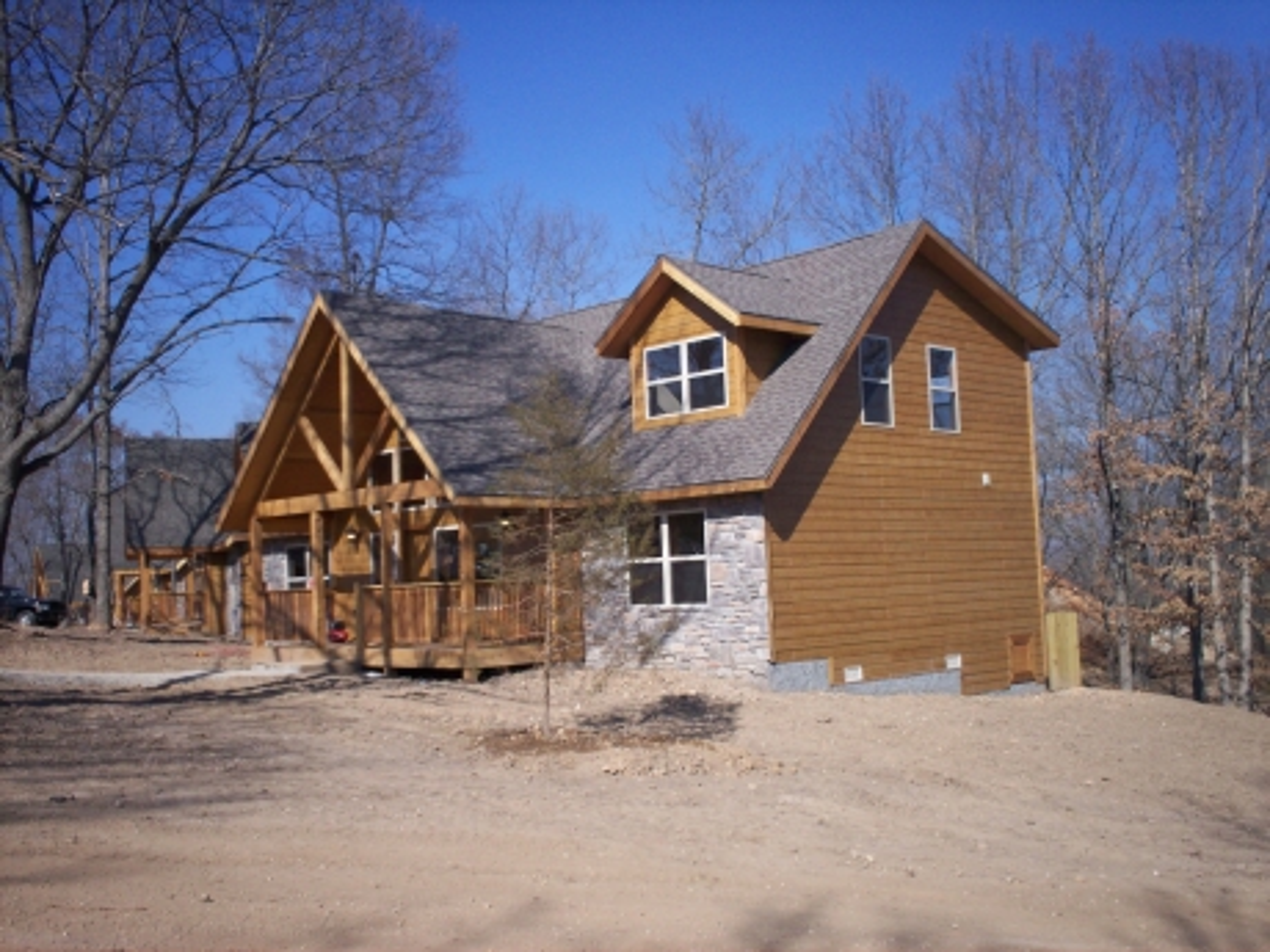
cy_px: 476
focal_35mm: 36
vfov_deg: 39.7
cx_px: 635
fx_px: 1321
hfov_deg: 51.4
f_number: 4.5
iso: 100
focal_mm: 6
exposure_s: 1/668
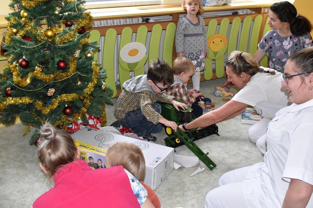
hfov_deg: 41.1
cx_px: 156
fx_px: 417
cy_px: 104
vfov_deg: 28.1
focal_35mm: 48
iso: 5000
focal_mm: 32
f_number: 6.3
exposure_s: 1/60
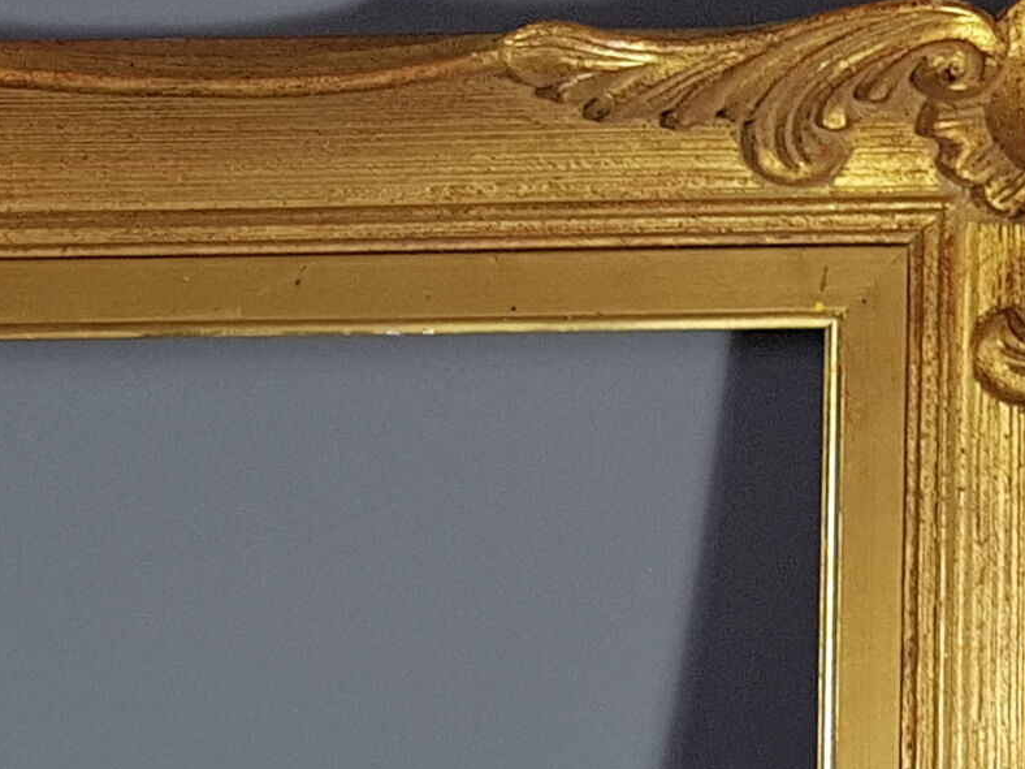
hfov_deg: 19.2
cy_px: 1066
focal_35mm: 95
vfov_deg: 14.7
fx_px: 2813
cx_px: -295
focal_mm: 4.2
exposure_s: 1/50
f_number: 1.7
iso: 64
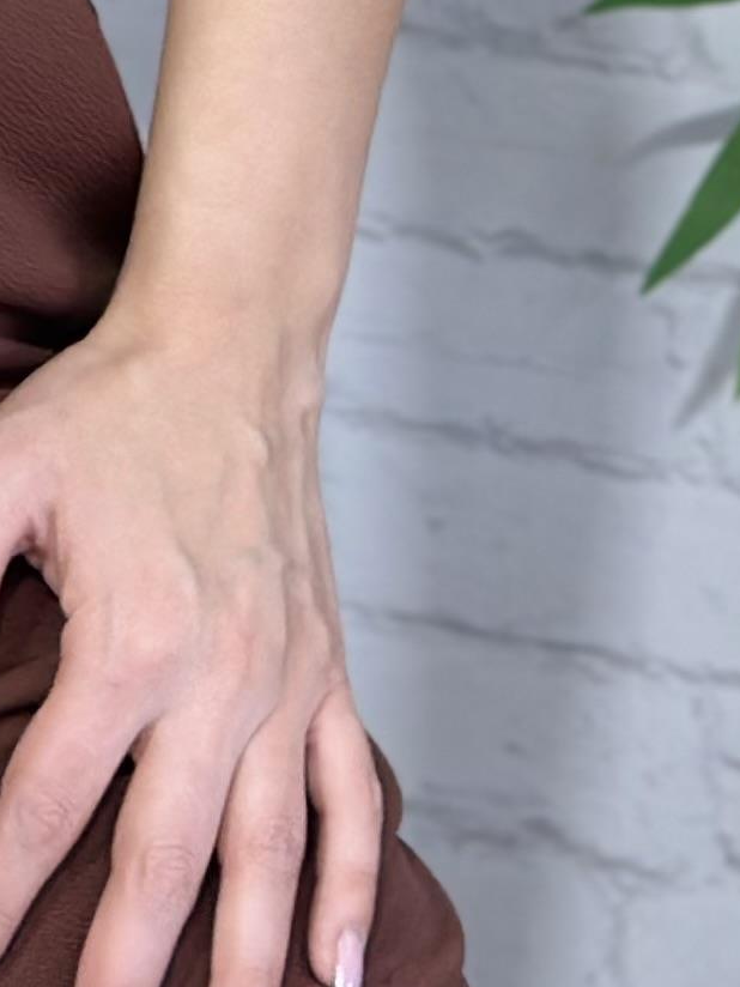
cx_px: -489
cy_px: -1188
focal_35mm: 235
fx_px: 6698
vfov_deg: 7.9
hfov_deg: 6.2
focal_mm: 6.86
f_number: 1.78
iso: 100
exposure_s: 1/100
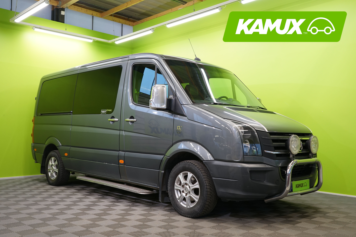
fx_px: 346
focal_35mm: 35
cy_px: 118
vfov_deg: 37.9
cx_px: 178
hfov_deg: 54.4
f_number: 4.5
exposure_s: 1/30
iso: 500
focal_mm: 35
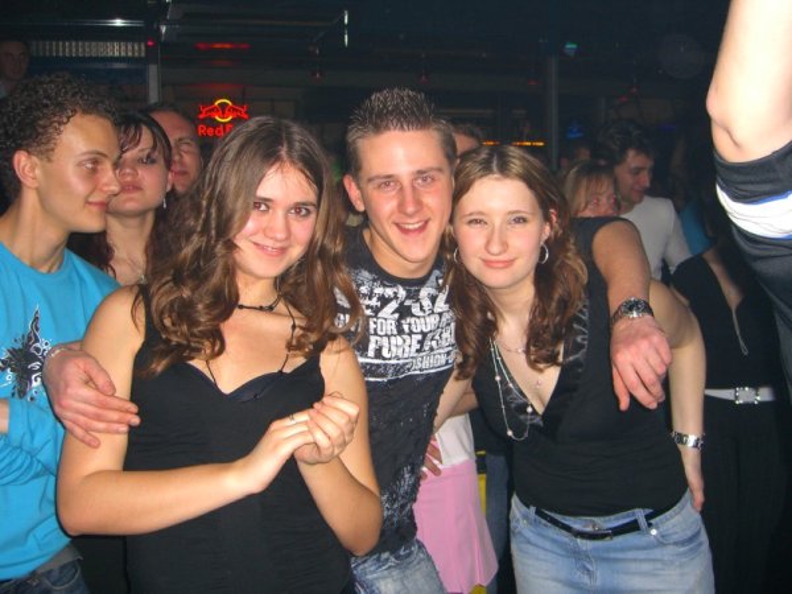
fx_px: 869
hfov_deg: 49.0
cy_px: 297
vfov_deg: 37.7
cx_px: 396
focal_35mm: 38
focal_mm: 7.9
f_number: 2.8
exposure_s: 1/60
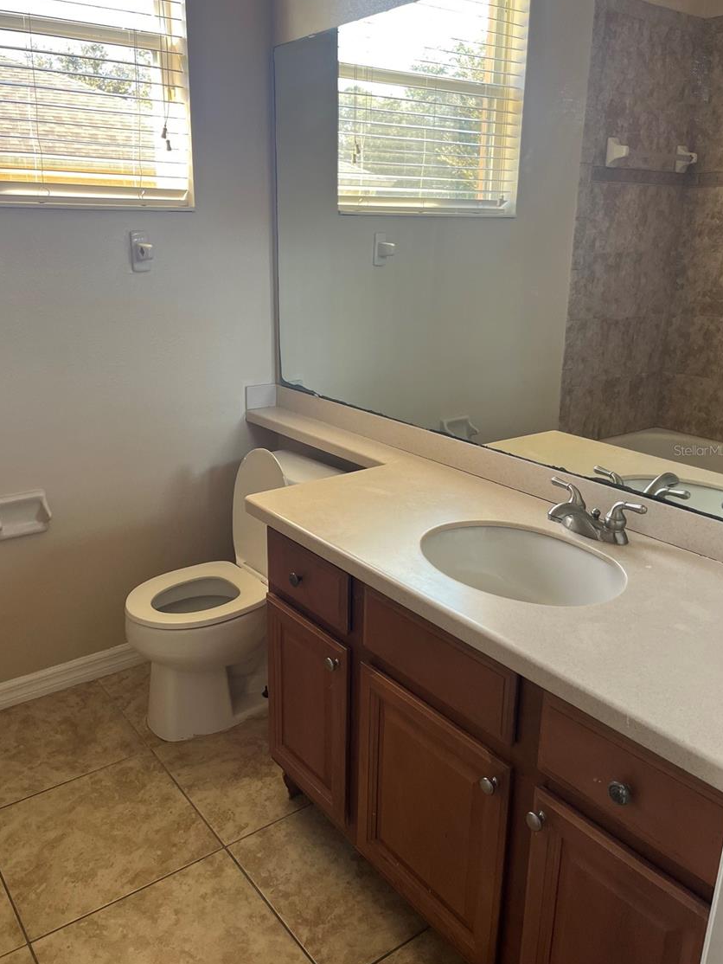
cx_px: 346
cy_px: 450
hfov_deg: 49.7
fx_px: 779
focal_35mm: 28
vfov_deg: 63.4
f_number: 1.6
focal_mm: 5.1
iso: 100
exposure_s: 1/121
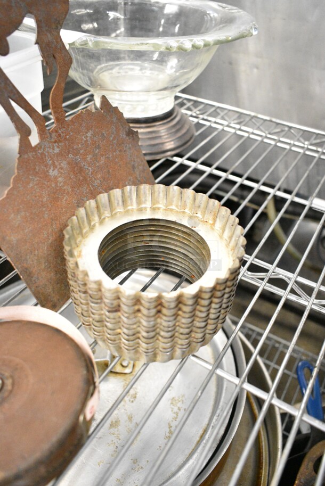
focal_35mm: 30
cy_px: 243
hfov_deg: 43.7
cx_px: 162
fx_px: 406
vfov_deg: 61.9
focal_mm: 20
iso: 6400
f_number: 3.5
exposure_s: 1/50
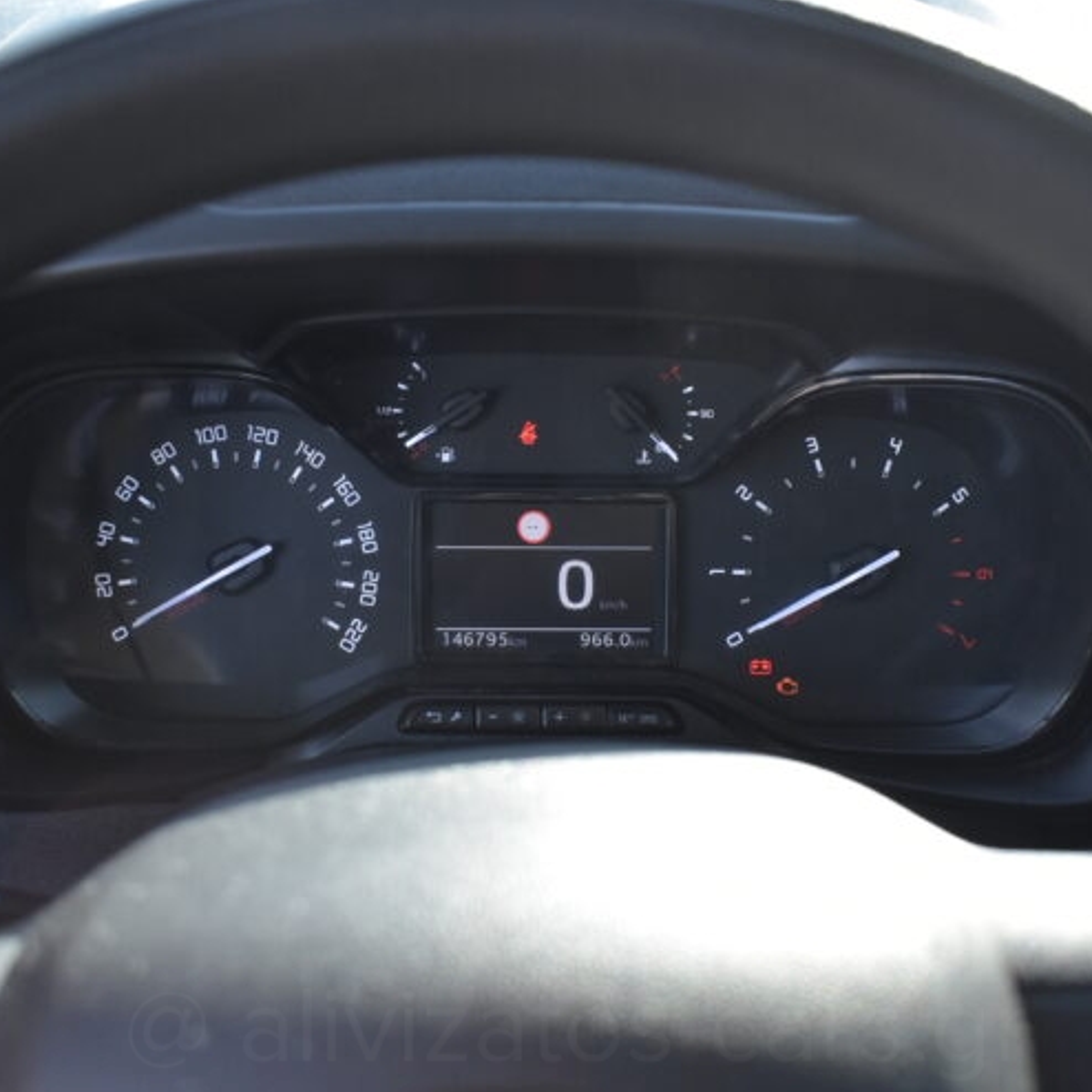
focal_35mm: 42
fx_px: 1487
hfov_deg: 40.3
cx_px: 575
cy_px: 545
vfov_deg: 40.3
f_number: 3.8
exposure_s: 1/1000
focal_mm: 21
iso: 1600
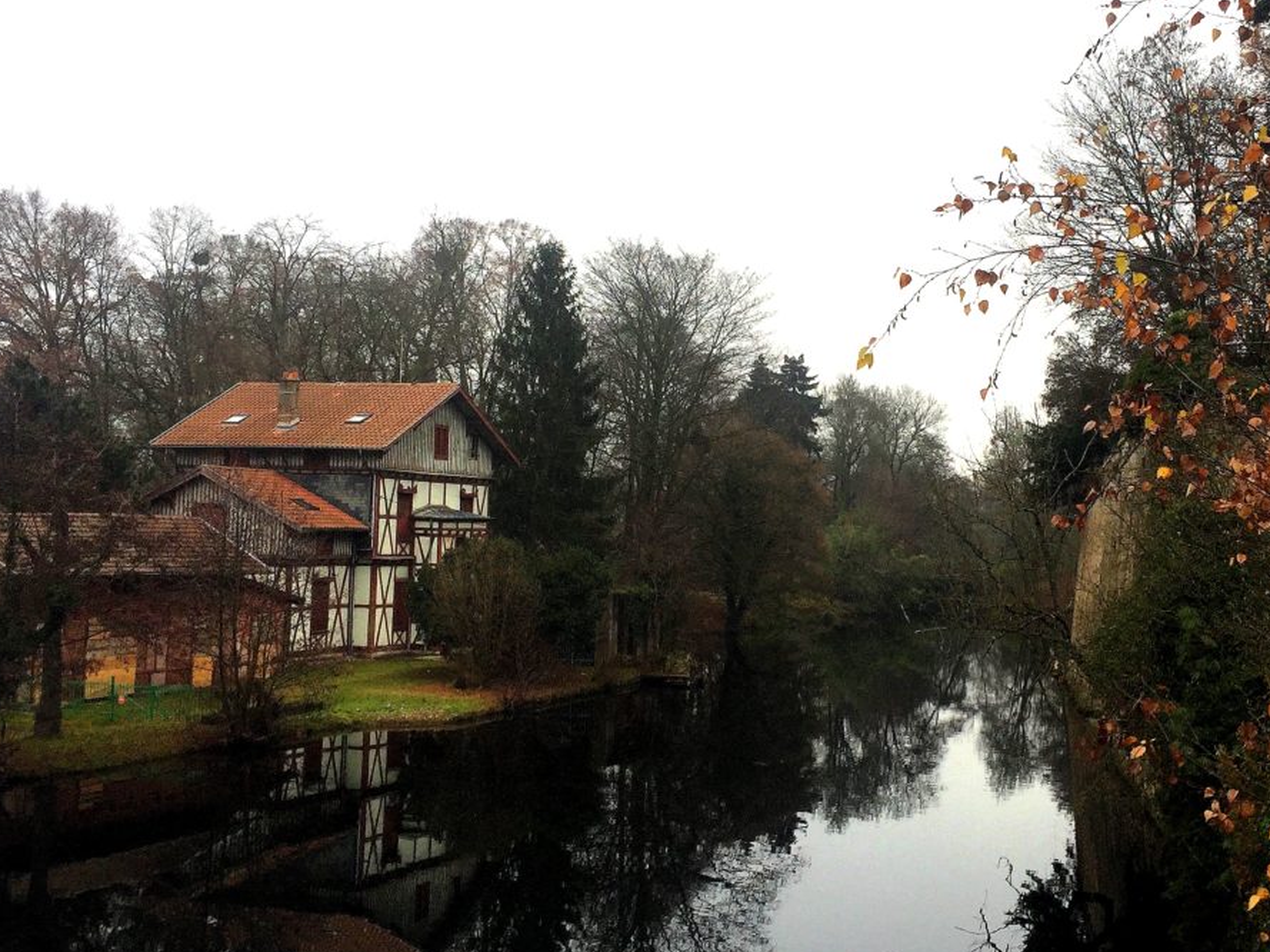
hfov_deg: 40.1
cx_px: 800
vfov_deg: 30.9
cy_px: 463
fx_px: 1724
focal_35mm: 47
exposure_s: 1/247
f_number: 2.2
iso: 32
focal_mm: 4.15
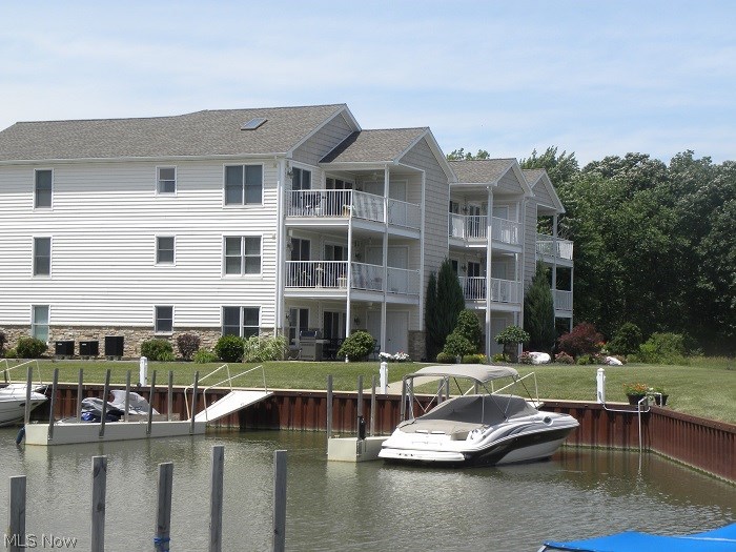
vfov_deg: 19.6
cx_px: 368
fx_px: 1595
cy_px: 276
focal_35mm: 75
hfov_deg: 26.0
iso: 64
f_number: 6.3
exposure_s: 1/440
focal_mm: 13.4
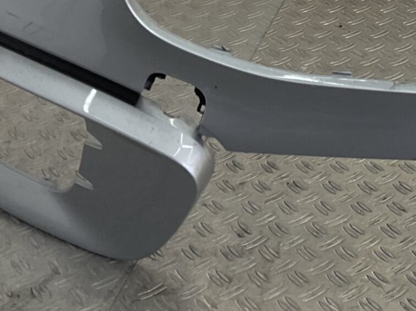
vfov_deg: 14.5
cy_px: -77
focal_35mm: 98
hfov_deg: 18.1
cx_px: 598
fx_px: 1177
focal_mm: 3
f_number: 1.8
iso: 16
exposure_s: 1/221
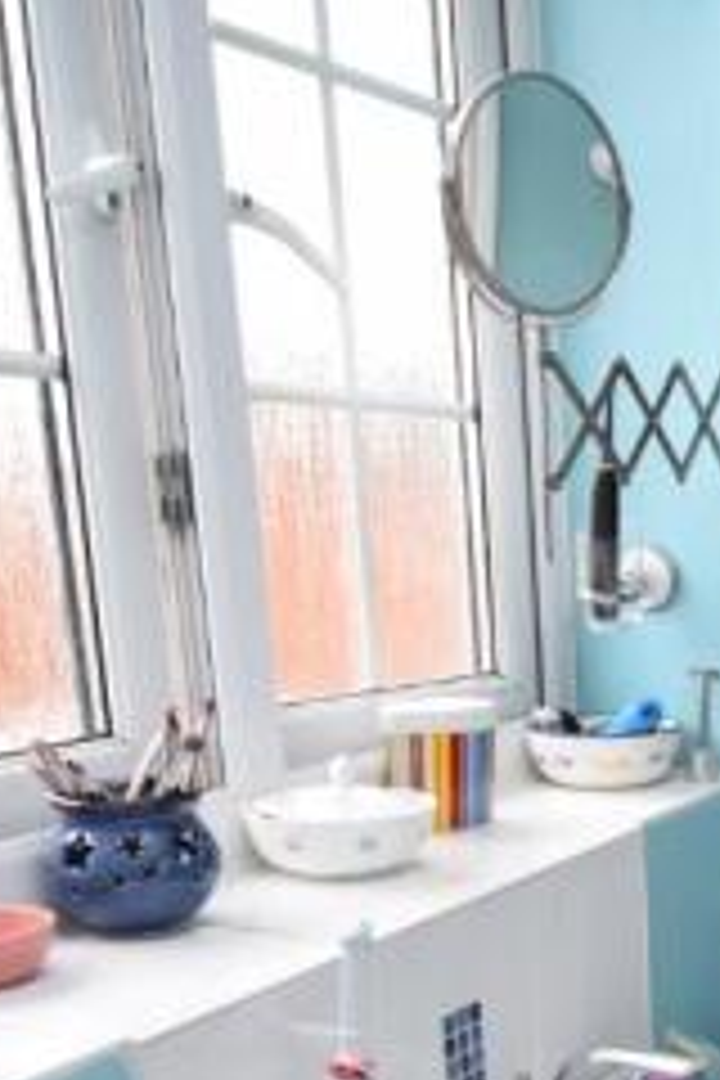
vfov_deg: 38.8
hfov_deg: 25.9
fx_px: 1470
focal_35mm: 49
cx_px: 752
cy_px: 866
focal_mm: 12
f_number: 4.5
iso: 400
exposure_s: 1/80
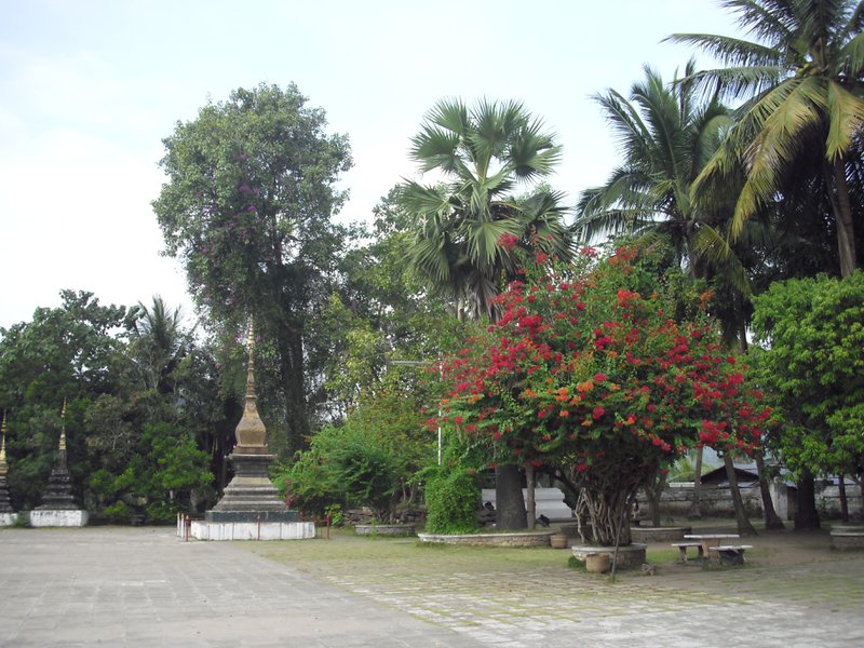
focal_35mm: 38
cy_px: 324
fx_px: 948
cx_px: 432
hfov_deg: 49.0
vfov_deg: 37.7
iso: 100
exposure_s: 1/60
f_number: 8
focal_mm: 6.2
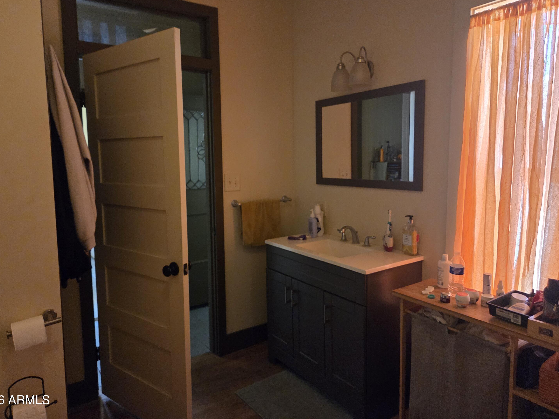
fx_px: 388
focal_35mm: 24
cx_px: 268
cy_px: 201
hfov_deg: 71.6
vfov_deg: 56.8
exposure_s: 1/120
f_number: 1.8
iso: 1600
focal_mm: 5.4
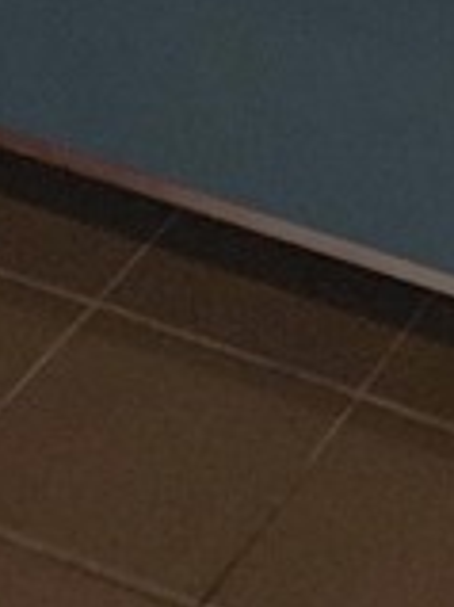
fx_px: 2819
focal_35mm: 161
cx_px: 530
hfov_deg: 9.1
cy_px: -1119
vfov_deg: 9.8
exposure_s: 1/120
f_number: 1.8
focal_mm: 4.69
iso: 125
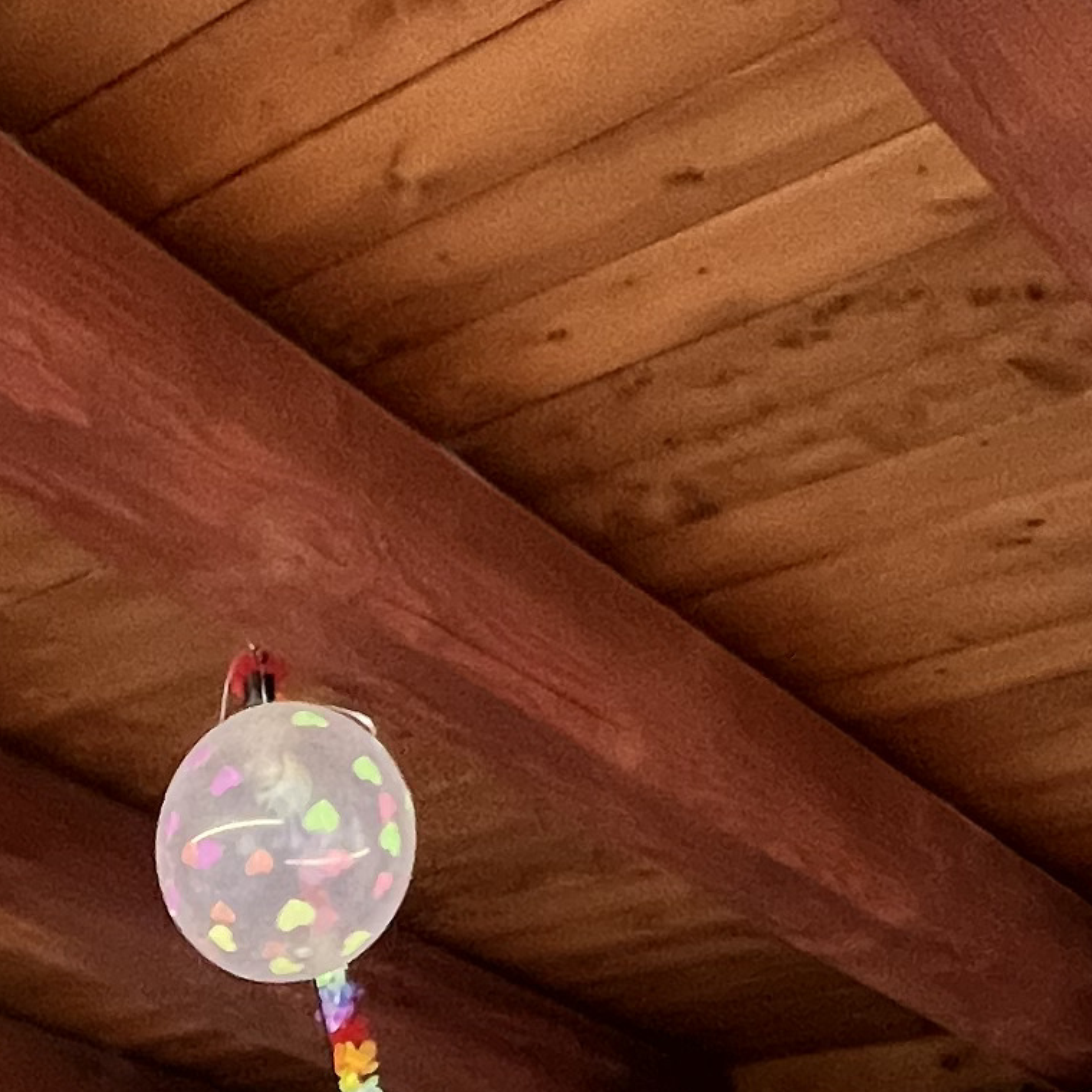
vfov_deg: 22.6
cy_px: 1674
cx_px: -66
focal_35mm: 61
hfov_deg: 26.3
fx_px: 2177
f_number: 1.8
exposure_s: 1/60
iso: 400
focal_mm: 1.57
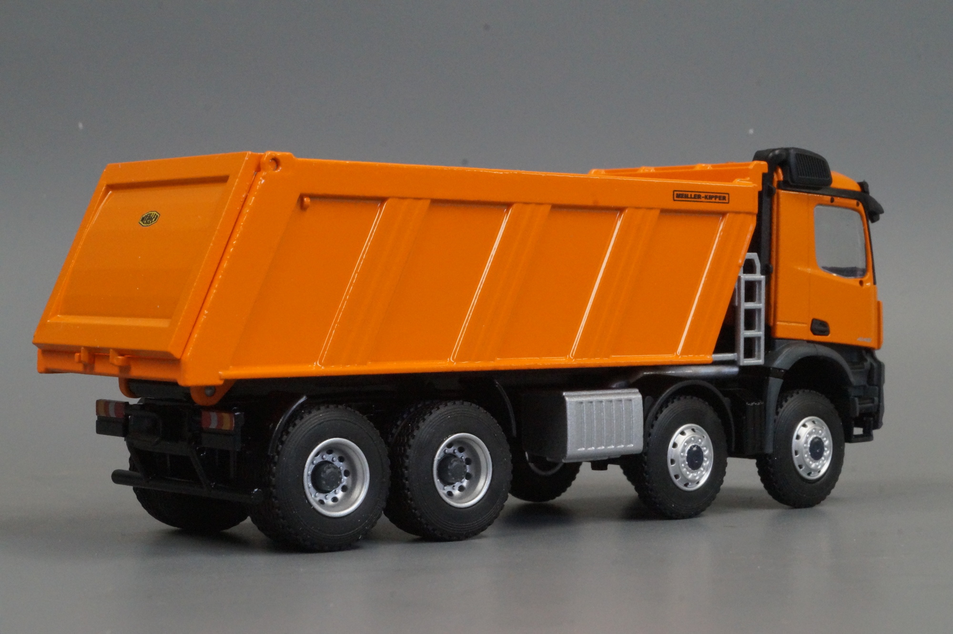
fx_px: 1984
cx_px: 476
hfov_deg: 27.0
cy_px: 317
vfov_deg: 18.2
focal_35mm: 75
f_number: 22
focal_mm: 50
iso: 3200
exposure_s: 1/20
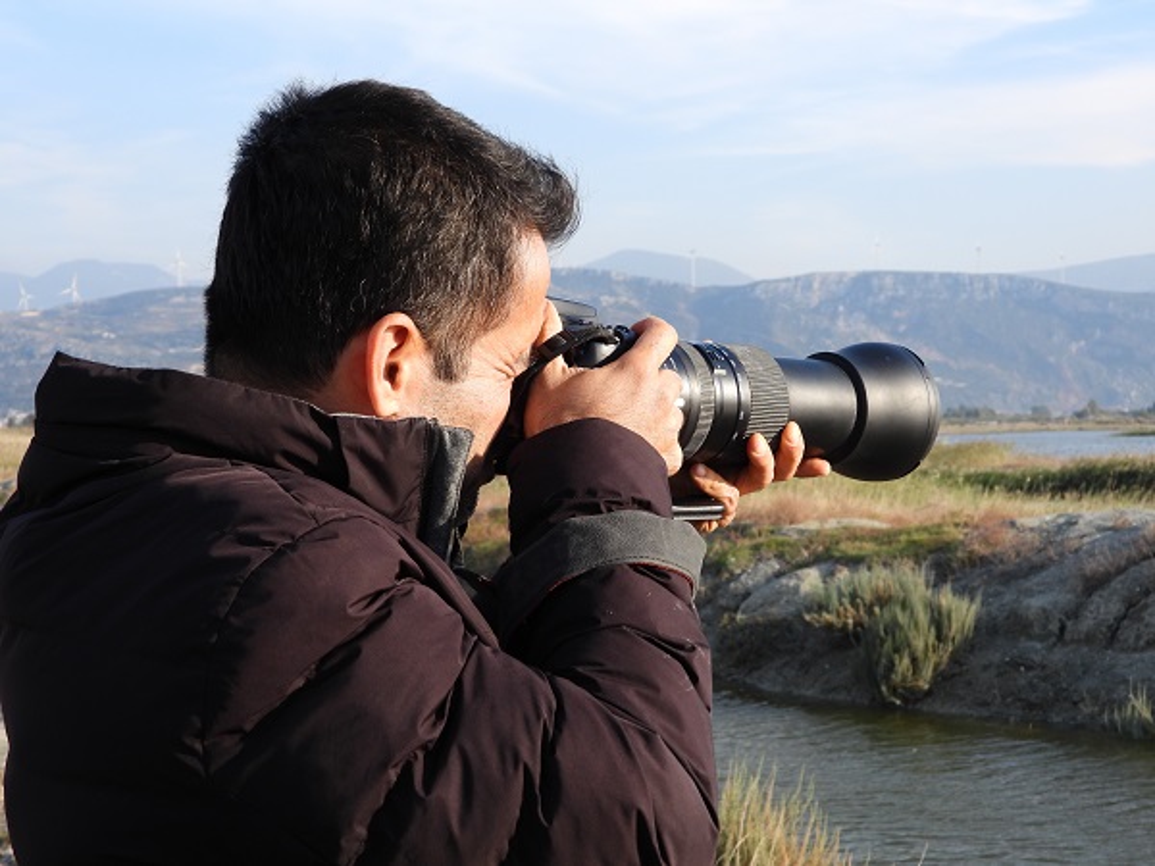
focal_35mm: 60
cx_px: 578
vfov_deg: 24.4
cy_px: 433
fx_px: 2002
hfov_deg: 32.2
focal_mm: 10.7
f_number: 3.5
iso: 100
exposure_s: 1/500
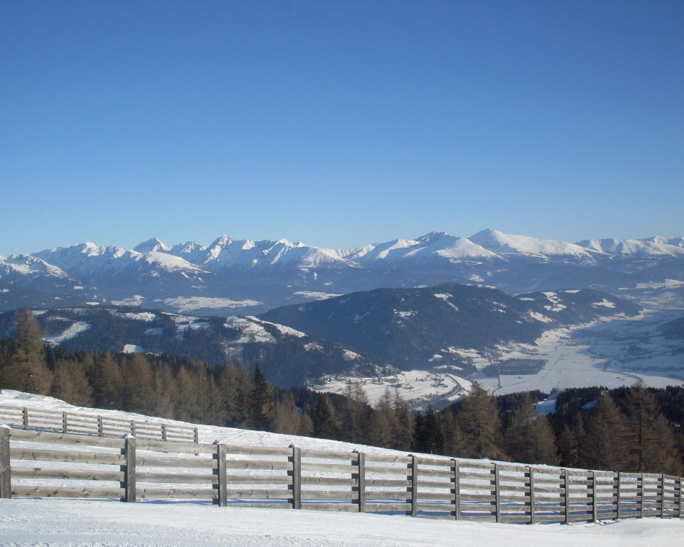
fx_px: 810
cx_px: 318
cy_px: 274
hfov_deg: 45.8
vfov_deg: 37.3
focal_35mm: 40
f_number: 8.4
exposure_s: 1/350
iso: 80
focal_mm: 6.3
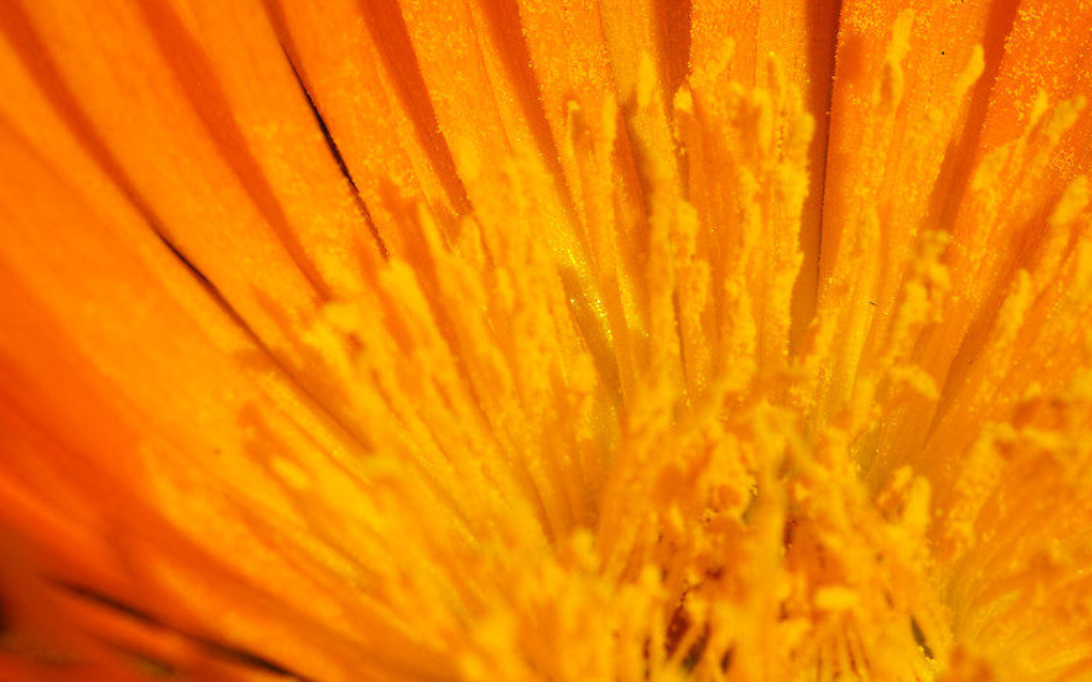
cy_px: 258
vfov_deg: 2.5
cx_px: 805
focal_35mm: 517
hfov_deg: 4.1
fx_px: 15373
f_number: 8
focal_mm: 105
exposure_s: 1/400
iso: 100
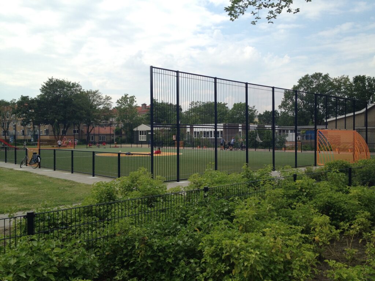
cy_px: 140
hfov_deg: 52.6
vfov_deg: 40.7
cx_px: 188
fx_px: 379
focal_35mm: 35
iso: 64
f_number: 2.4
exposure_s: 1/1175
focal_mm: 4.28
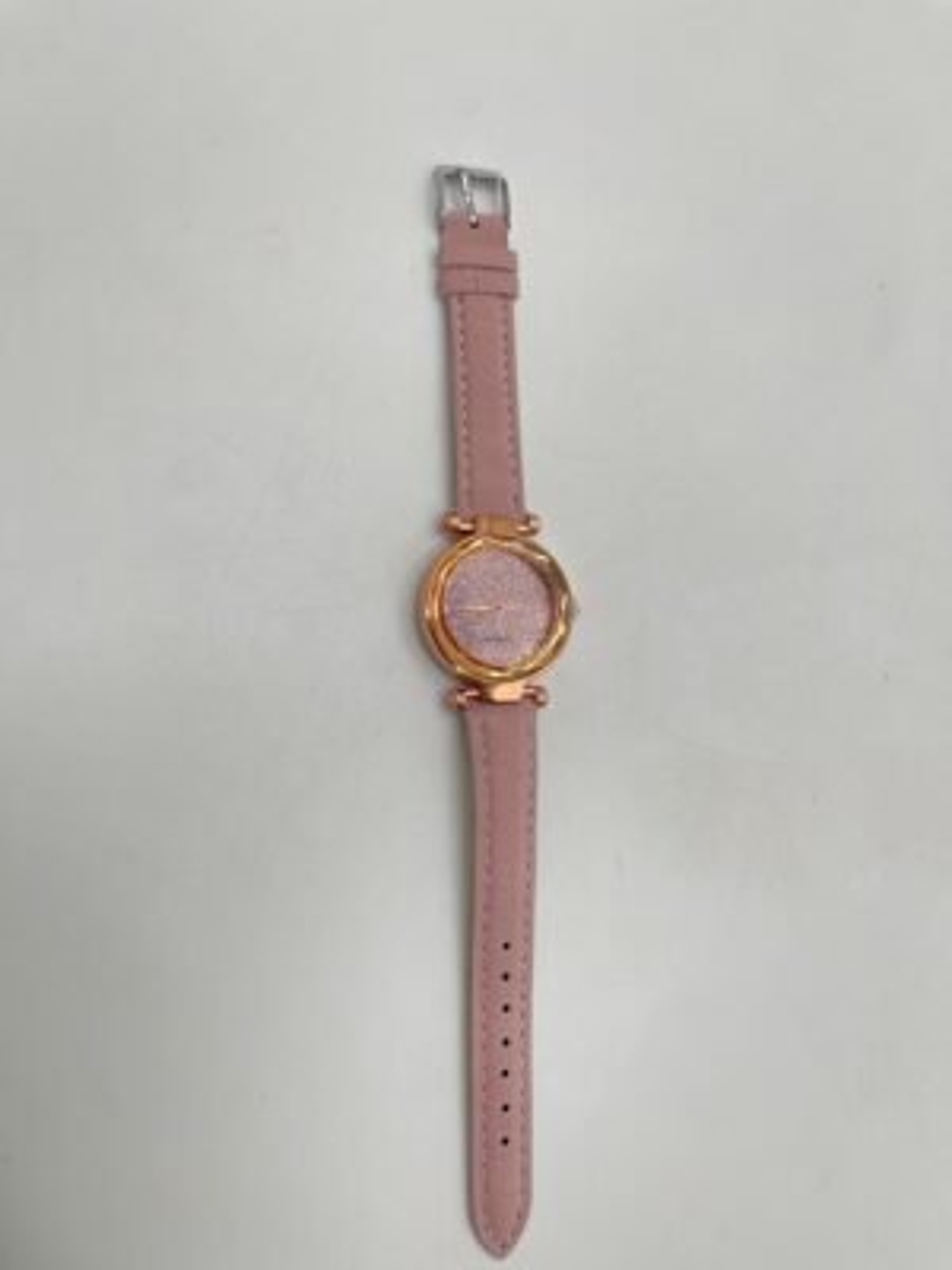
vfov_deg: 69.4
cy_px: 635
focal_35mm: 25
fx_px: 917
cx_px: 476
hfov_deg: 54.9
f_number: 1.6
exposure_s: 1/443
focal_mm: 5.1
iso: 50
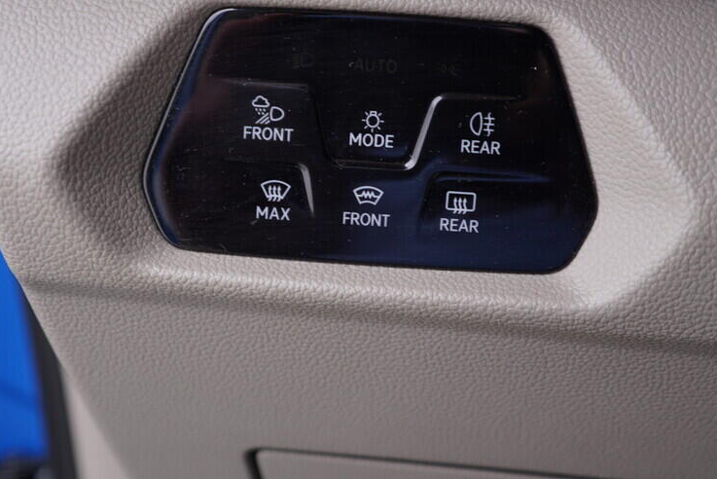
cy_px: 223
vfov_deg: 27.0
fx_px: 996
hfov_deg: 39.6
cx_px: 339
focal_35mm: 50
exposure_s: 1/40
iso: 125
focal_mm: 24
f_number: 2.8
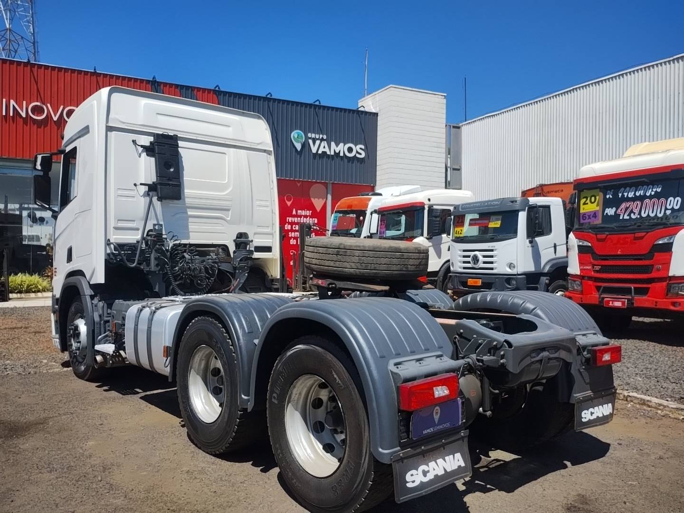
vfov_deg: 49.7
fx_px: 553
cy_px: 256
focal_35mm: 28
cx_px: 342
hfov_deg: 63.4
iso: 100
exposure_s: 1/879
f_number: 1.8
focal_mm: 4.27
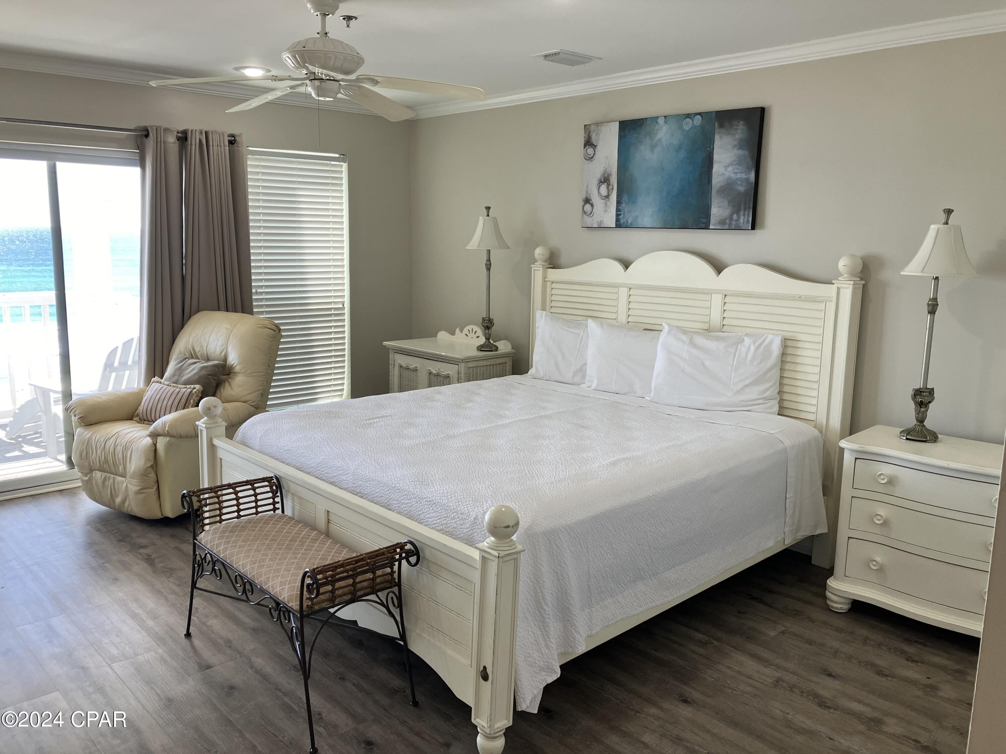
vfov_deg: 49.7
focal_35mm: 28
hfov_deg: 63.4
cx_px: 503
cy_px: 377
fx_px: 814
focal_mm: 3.99
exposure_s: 1/120
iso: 64
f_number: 1.8
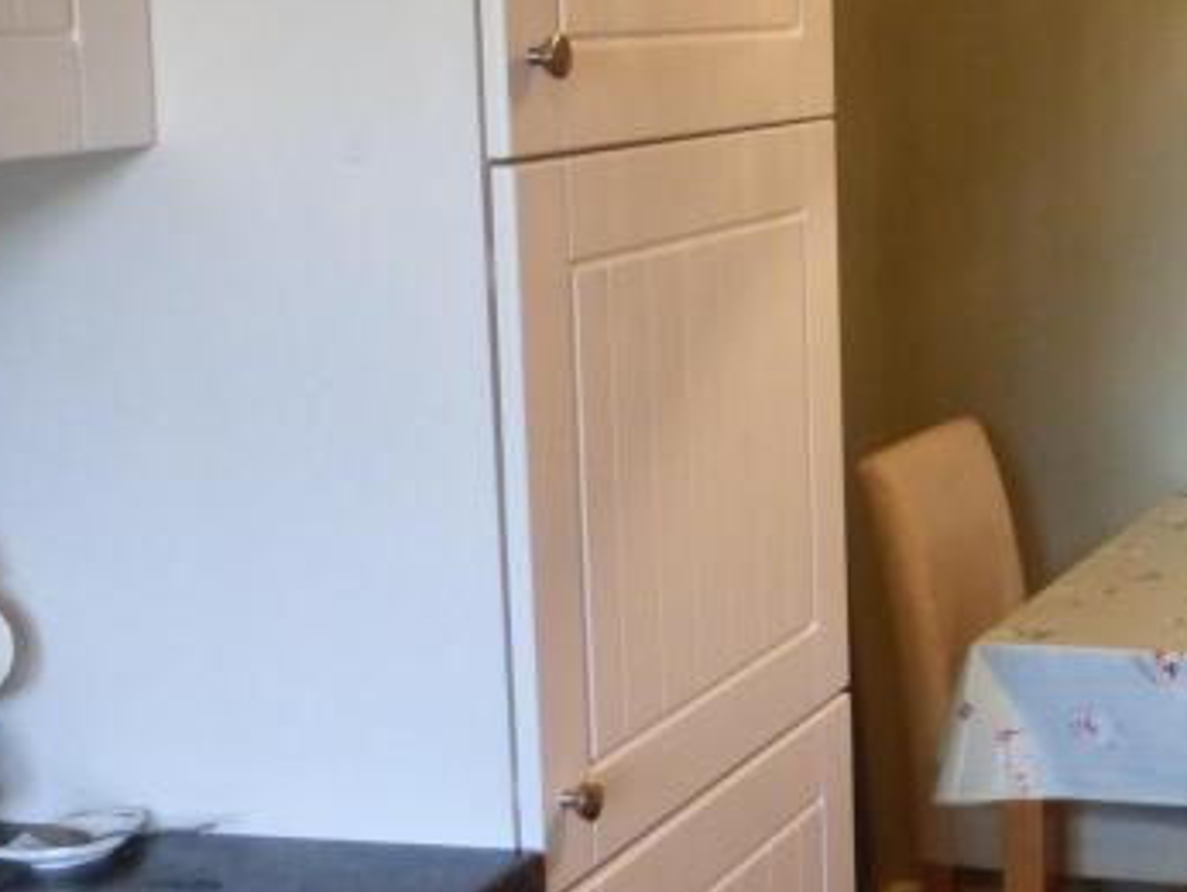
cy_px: 316
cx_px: 1540
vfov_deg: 20.7
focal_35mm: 71
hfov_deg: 24.1
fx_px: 2436
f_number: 3.3
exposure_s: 1/30
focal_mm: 4.3
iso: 400
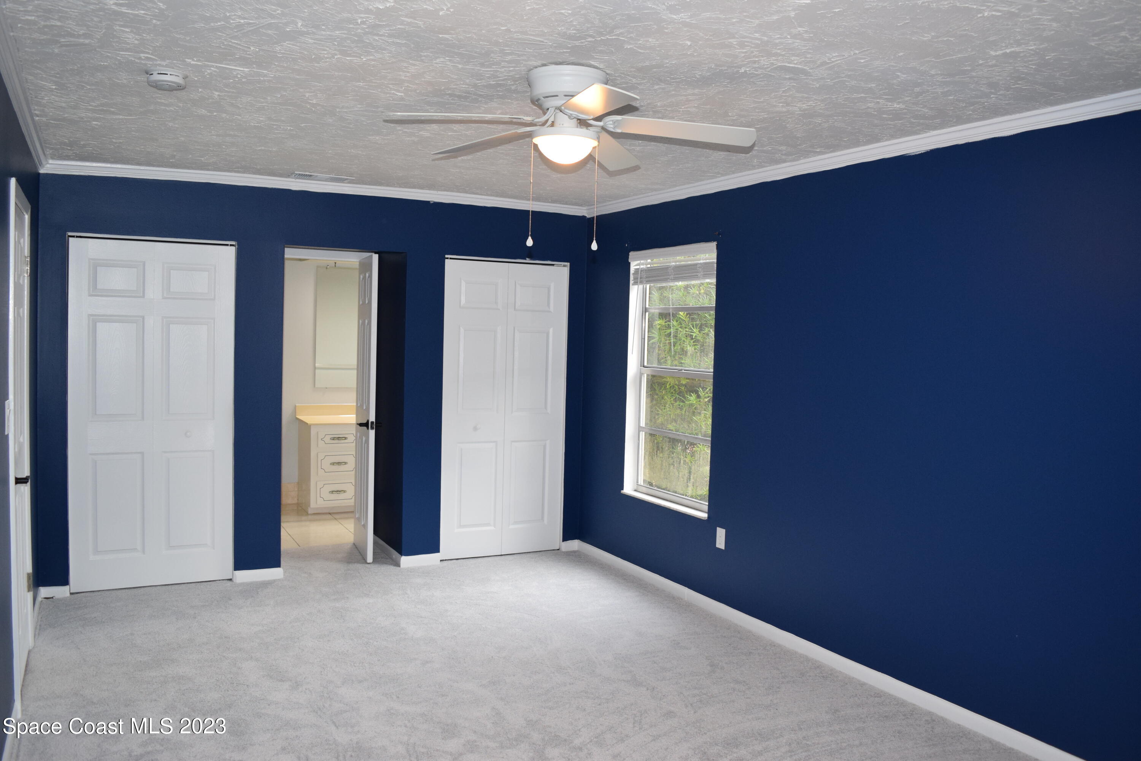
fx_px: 856
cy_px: 380
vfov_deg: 47.9
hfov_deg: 67.4
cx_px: 570
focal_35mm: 27
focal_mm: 18
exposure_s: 1/80
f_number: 4.5
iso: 800
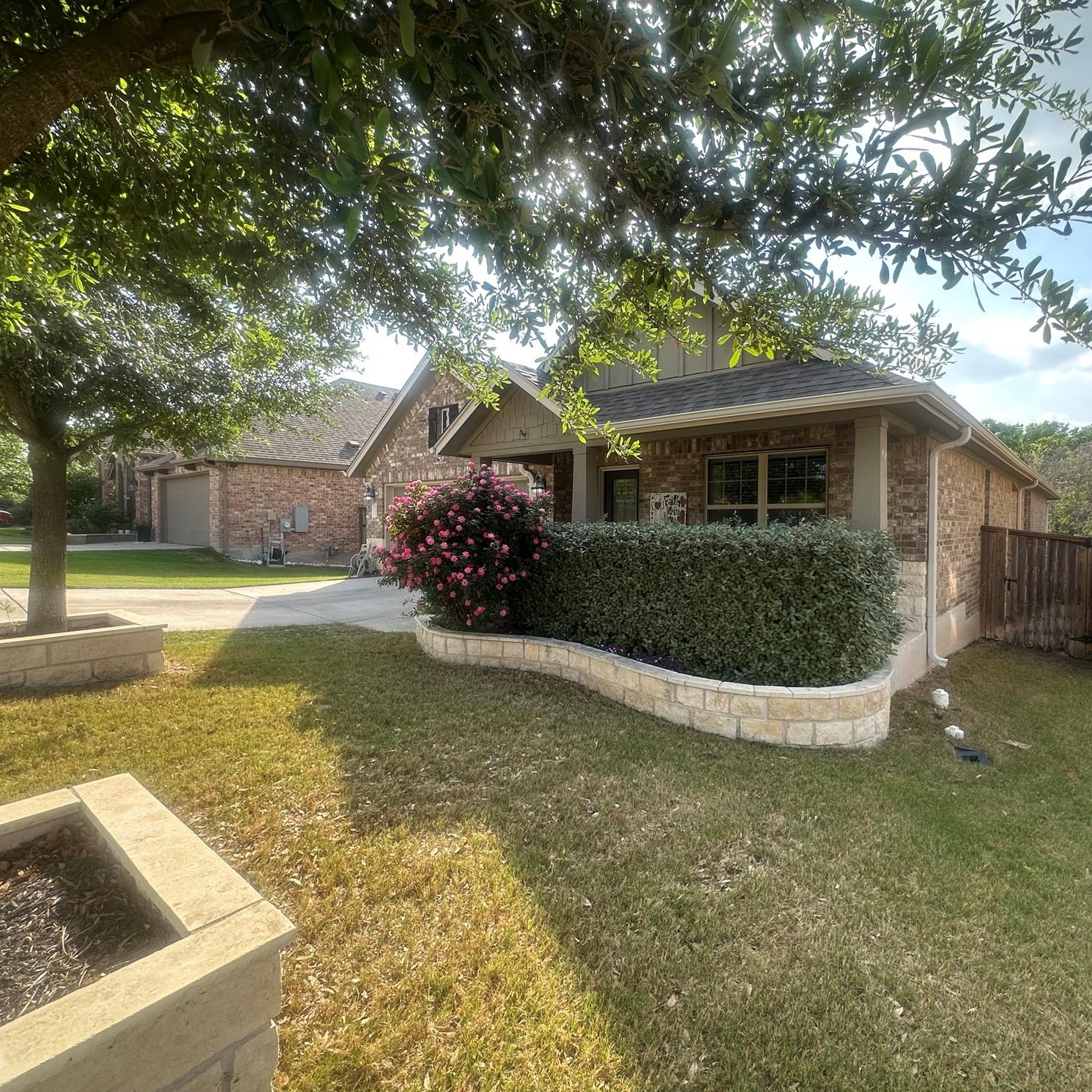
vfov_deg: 84.0
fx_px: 607
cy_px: 537
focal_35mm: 17
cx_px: 601
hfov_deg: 83.7
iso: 40
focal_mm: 2.22
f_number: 2.2
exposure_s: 1/461
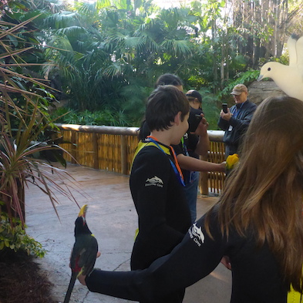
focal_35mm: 42
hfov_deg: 39.7
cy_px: 150
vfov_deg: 40.0
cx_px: 190
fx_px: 416
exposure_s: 1/250
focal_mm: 6
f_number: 3.7
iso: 800
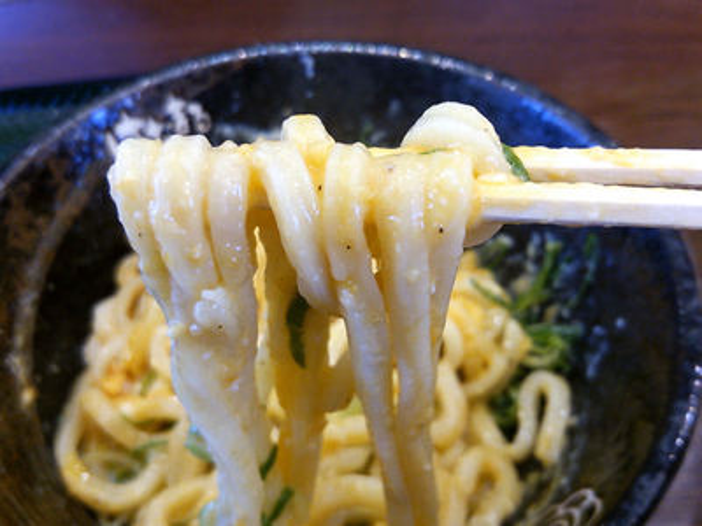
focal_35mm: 30
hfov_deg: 60.0
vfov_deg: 46.8
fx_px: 608
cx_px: 351
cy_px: 263
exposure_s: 1/44
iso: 80
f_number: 1.94
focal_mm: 4.06
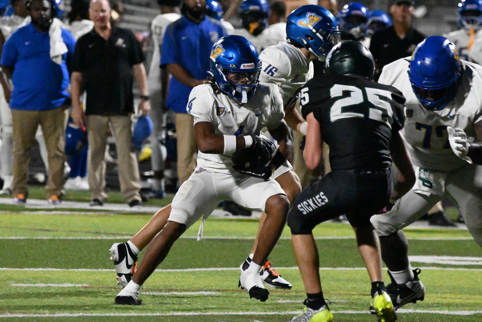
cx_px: 241
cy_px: 161
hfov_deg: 3.5
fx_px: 7833
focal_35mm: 585
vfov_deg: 2.4
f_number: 7.1
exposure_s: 1/1000
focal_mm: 390
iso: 32000
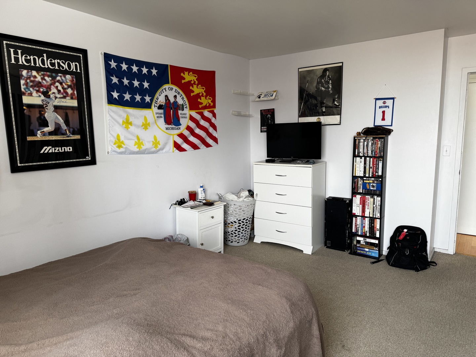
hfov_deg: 71.6
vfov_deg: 56.8
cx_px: 238
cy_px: 178
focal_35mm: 24
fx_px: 330
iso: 100
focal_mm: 6.76
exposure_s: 1/121
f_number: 1.78
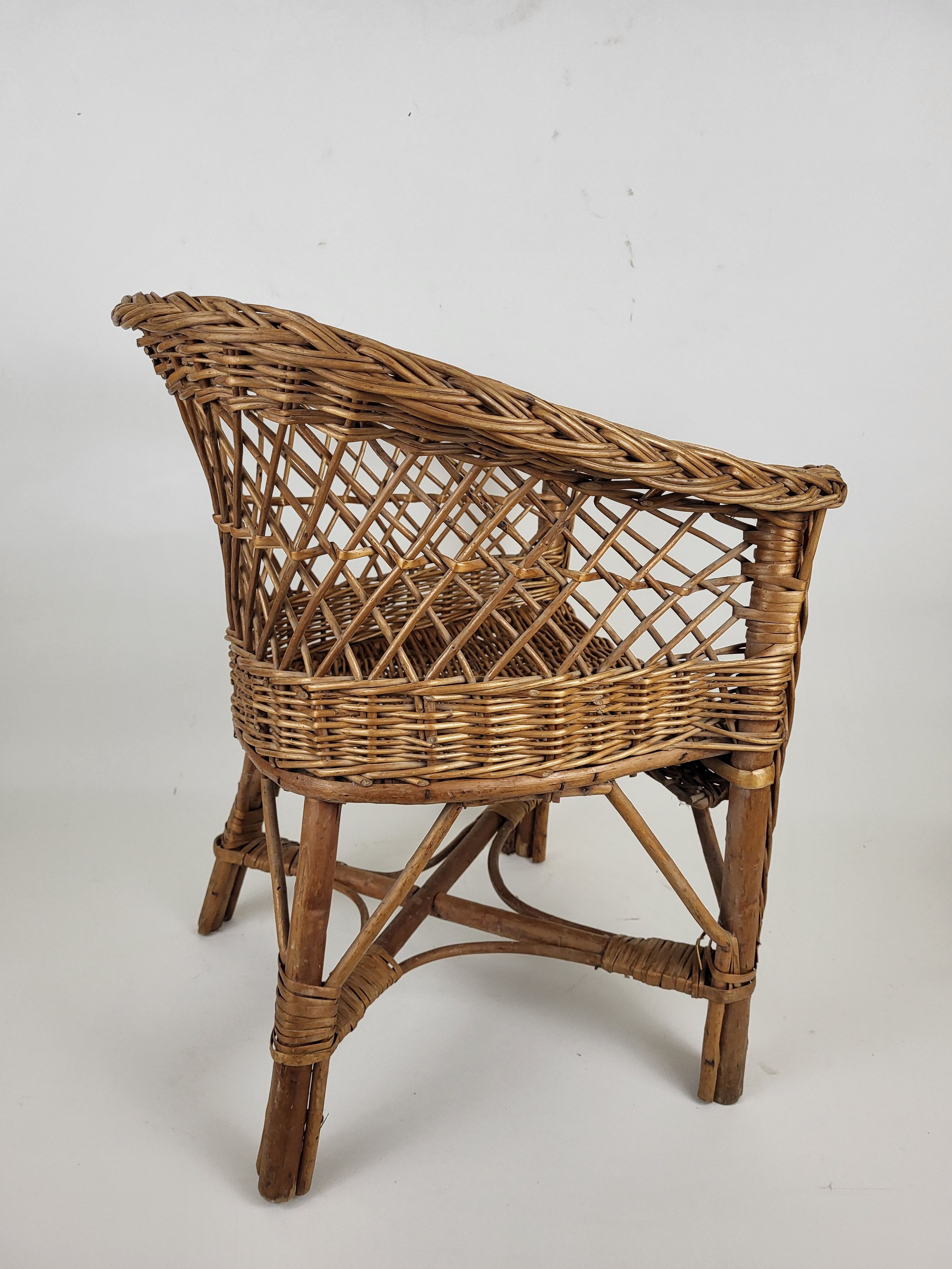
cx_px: 476
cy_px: 634
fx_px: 953
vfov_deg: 67.3
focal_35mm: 26
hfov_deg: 53.1
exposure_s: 1/50
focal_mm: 5.4
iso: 200
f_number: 1.8
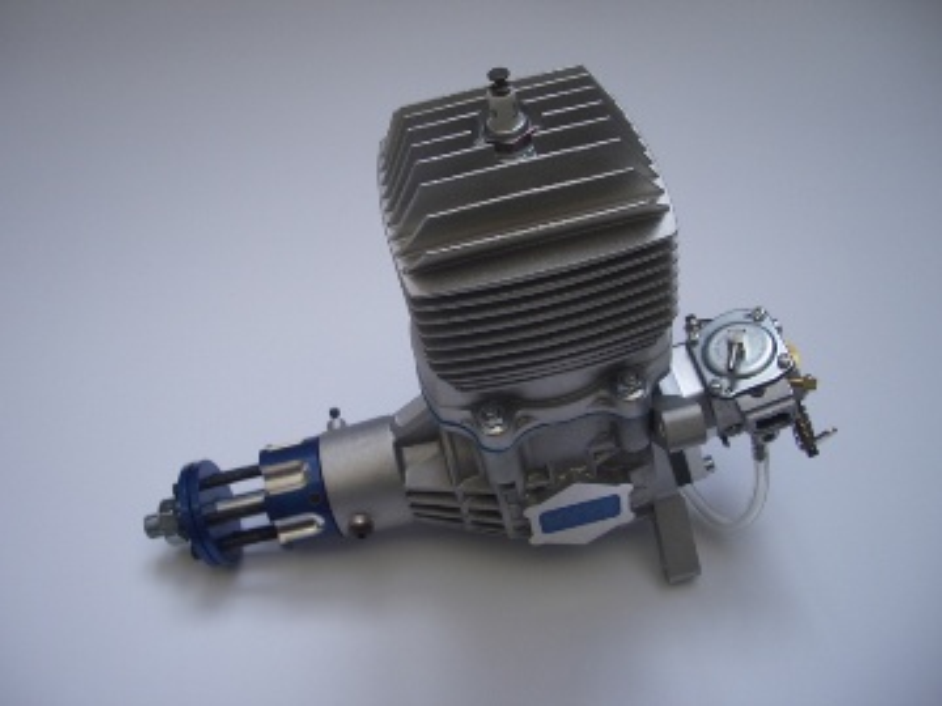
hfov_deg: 52.6
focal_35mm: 35
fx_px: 952
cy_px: 353
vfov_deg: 40.7
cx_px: 471
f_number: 2.6
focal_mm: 5.8
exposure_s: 1/400
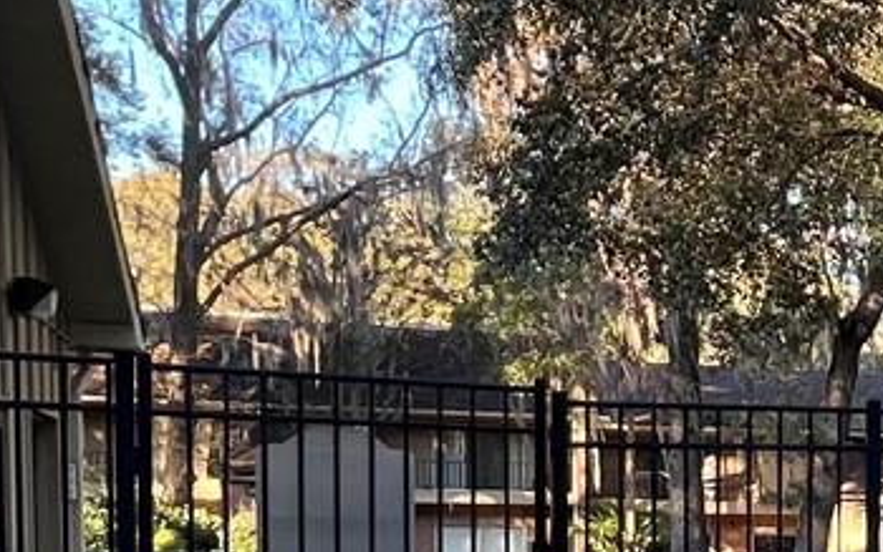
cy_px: 605
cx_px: 1466
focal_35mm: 63
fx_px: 1517
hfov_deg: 23.0
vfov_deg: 19.8
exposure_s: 1/122
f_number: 1.8
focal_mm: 1.57
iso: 50
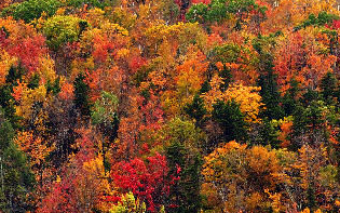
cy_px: -10
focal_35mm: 304
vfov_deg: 4.3
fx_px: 2819
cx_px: 250
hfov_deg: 6.9
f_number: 9
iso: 200
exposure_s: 1/125
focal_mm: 85
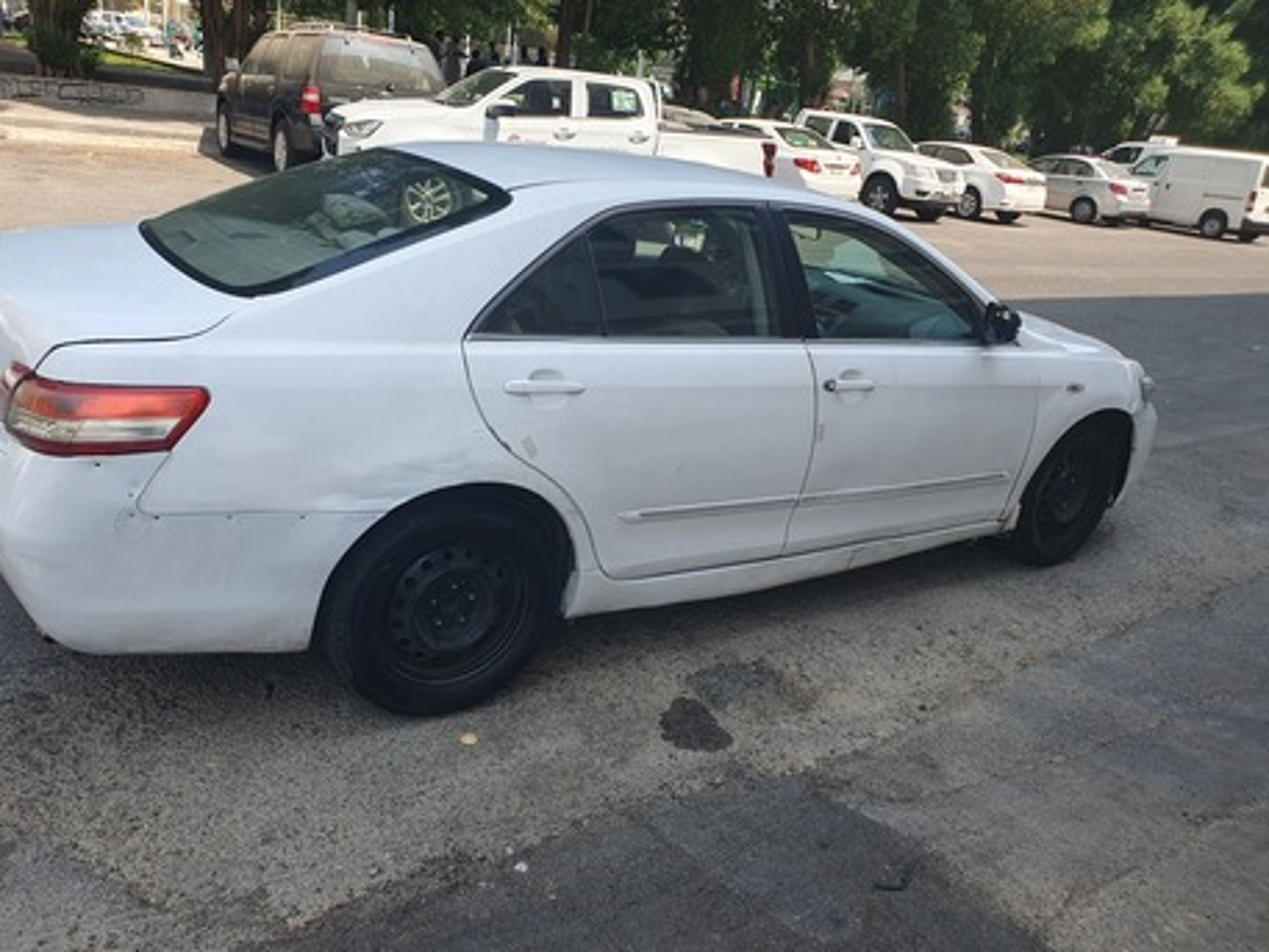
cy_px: 476
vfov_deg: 53.1
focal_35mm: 26
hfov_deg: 67.3
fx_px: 953
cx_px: 634
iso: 50
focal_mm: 4.32
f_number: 2.4
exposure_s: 1/732
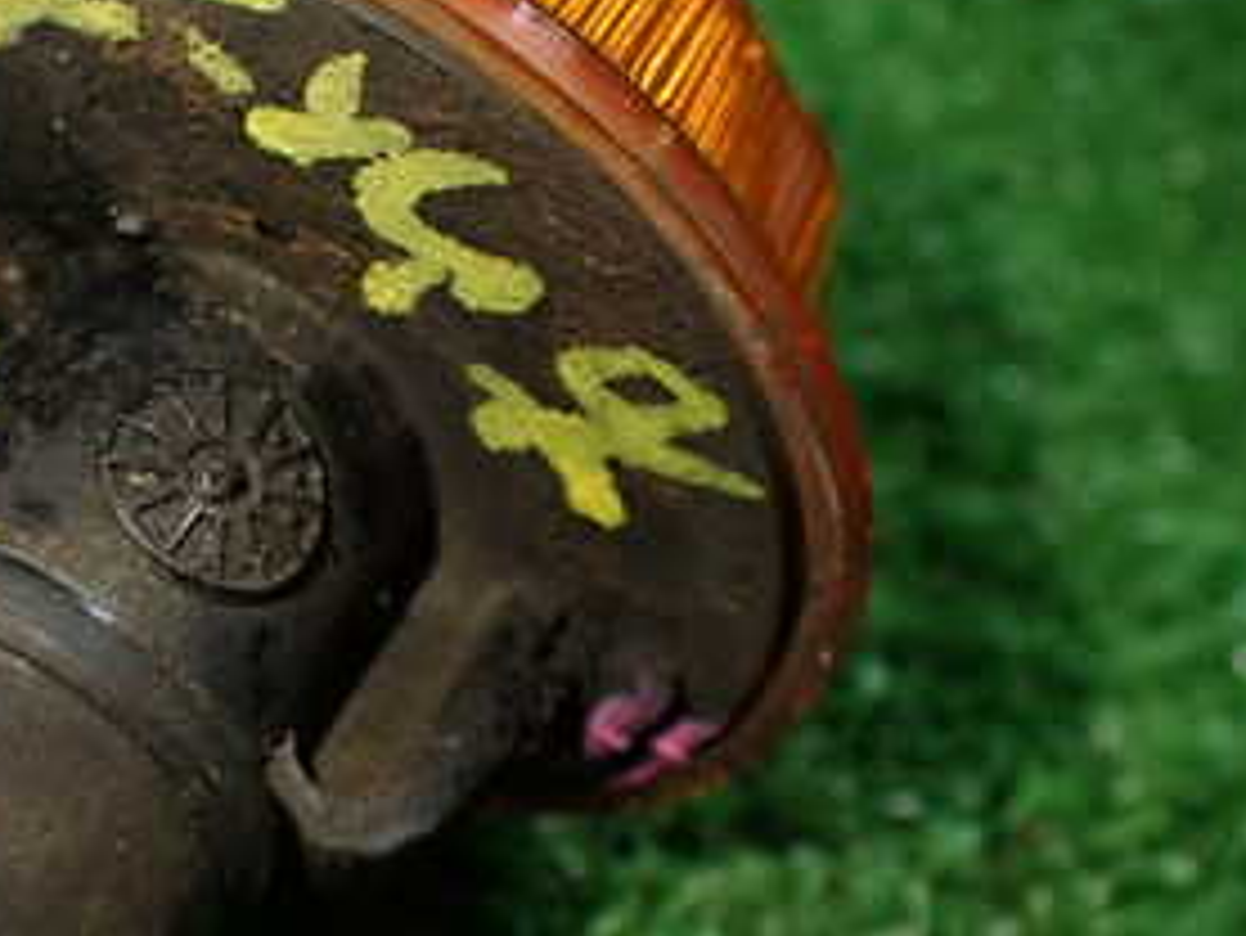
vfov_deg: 22.6
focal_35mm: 65
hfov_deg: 29.2
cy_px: 441
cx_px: 279
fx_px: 2341
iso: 320
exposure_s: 1/125
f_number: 2.3
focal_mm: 5.4
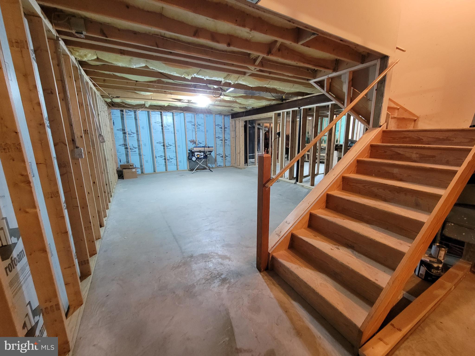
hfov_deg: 106.2
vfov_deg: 89.9
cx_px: 238
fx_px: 178
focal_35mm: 13
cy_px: 178
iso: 640
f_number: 2.2
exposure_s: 1/30
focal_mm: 2.2
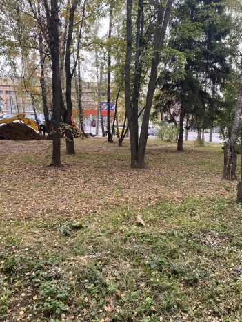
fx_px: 242
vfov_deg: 67.3
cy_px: 161
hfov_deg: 53.1
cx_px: 121
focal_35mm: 26
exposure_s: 1/121
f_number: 1.8
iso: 40
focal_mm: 4.25
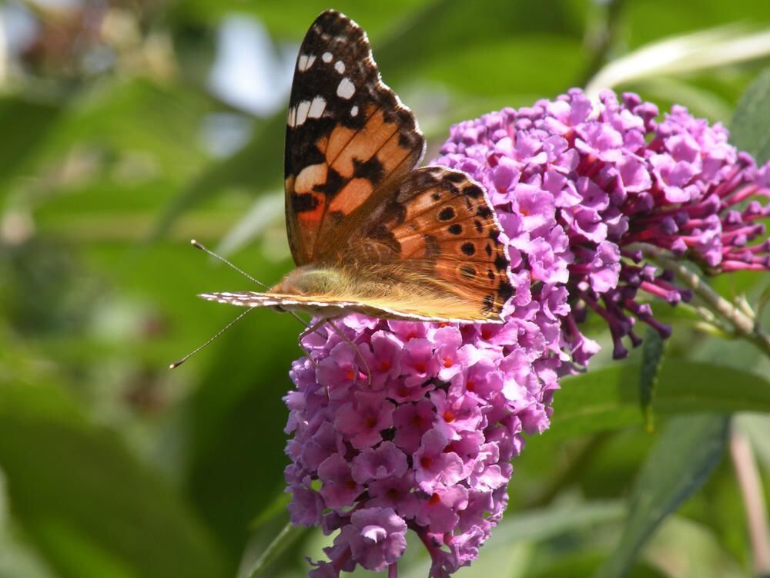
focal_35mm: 225
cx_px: 385
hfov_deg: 8.8
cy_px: 289
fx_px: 5005
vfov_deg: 6.6
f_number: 5
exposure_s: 1/169
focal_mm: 39.8
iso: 64
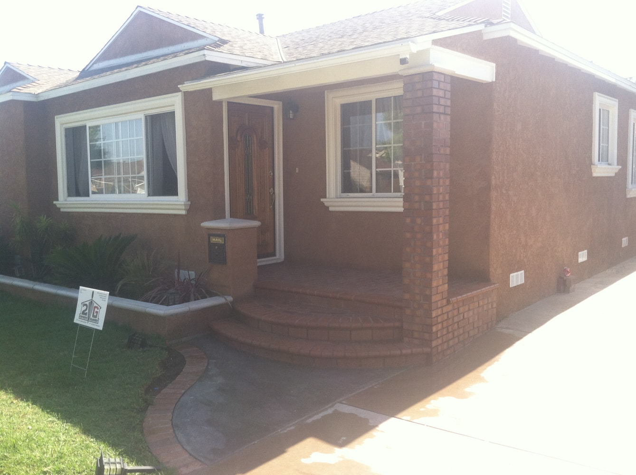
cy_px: 238
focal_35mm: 35
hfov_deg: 52.7
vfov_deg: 40.6
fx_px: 642
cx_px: 318
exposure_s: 1/345
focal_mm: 3.85
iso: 80
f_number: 2.8
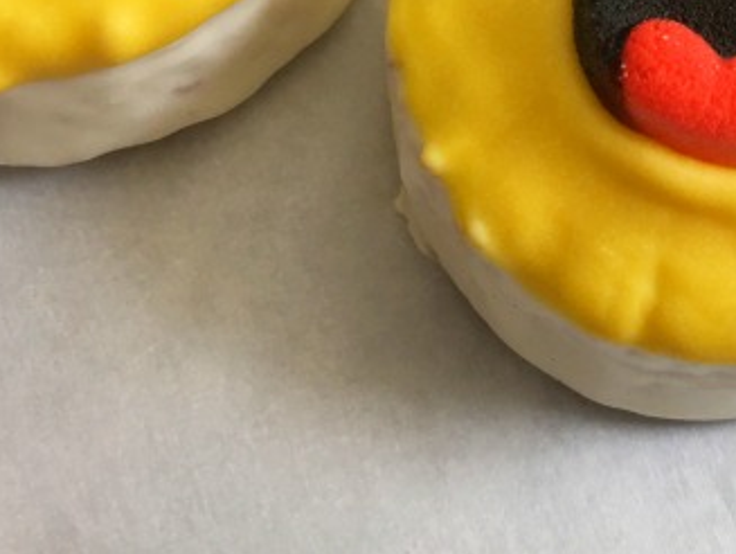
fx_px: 1320
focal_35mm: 62
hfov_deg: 29.9
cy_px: 46
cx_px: 662
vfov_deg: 23.0
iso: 40
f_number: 2.2
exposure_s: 1/15
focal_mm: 4.15
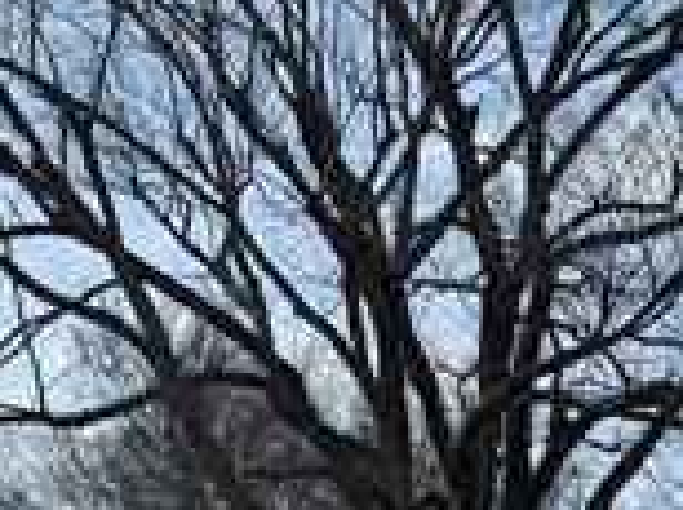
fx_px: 3152
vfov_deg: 8.5
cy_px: 1228
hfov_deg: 12.3
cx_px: 479
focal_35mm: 160
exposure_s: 1/8130
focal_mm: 6.76
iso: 125
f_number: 1.78
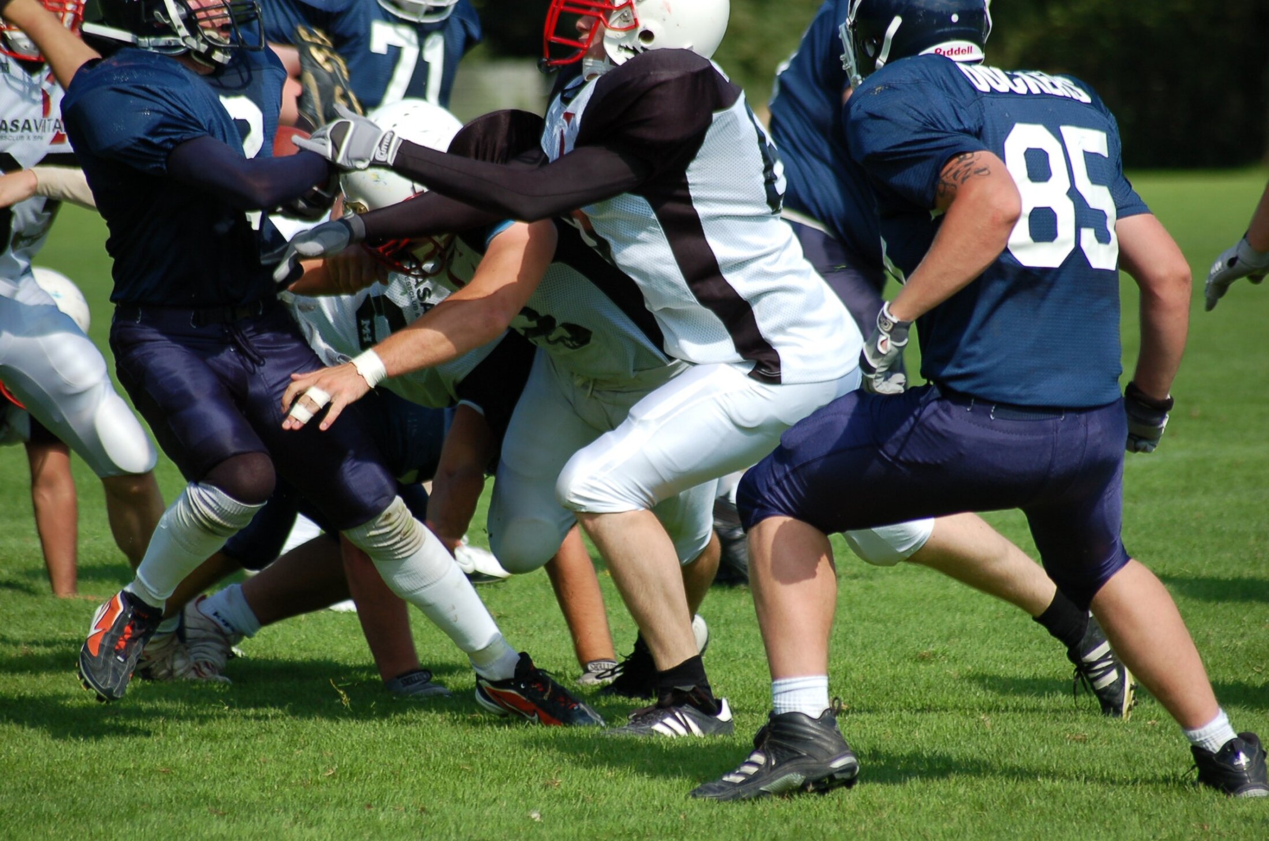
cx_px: 634
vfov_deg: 4.7
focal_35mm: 292
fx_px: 10291
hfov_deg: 7.1
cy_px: 420
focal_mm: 195
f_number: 5
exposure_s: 1/1000
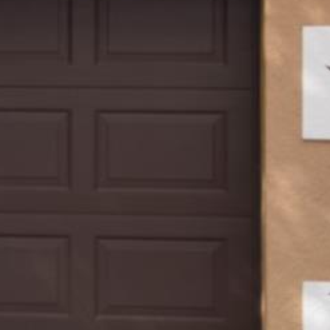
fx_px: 3114
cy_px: 8
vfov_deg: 6.1
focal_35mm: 289
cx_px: -434
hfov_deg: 5.8
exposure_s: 1/200
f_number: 7.1
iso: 100
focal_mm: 35
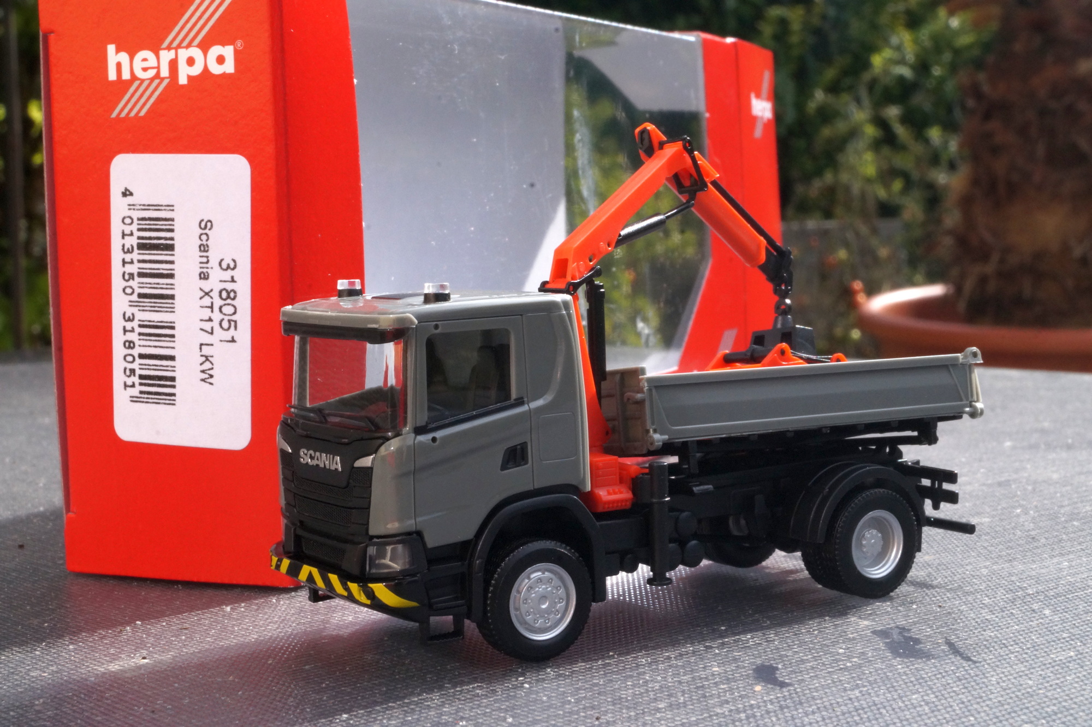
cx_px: 546
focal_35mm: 60
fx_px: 1819
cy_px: 364
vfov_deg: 22.6
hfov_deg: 33.4
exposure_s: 1/80
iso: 800
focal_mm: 40
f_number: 29
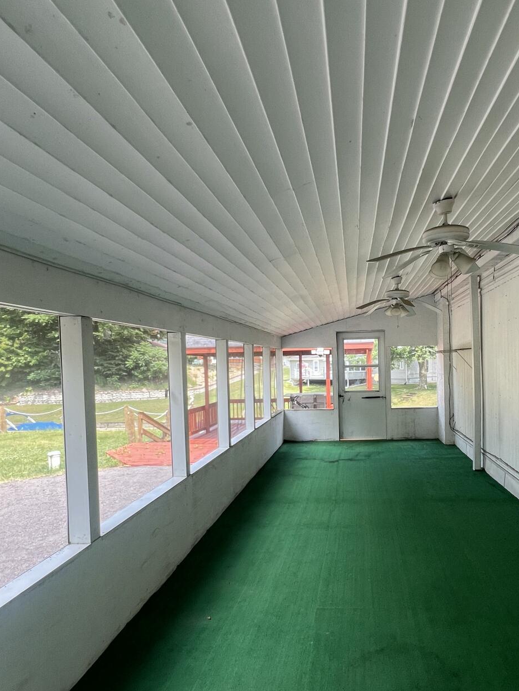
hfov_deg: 62.2
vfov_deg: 78.7
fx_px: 420
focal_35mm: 21
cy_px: 386
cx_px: 336
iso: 50
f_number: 1.8
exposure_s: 1/99
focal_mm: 1.57
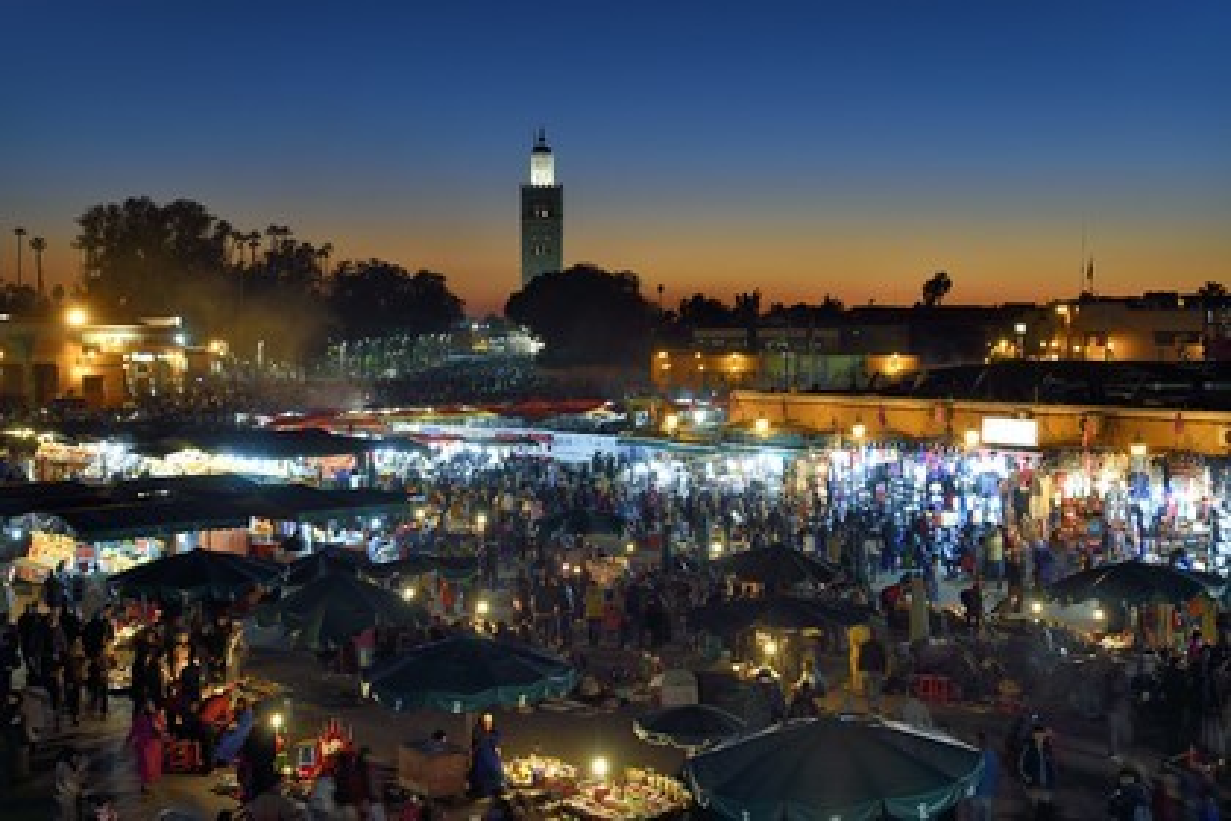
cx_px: 616
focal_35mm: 52
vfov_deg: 26.0
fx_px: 1778
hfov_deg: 38.2
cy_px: 410
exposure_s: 1/4
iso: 400
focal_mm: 52
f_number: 7.1
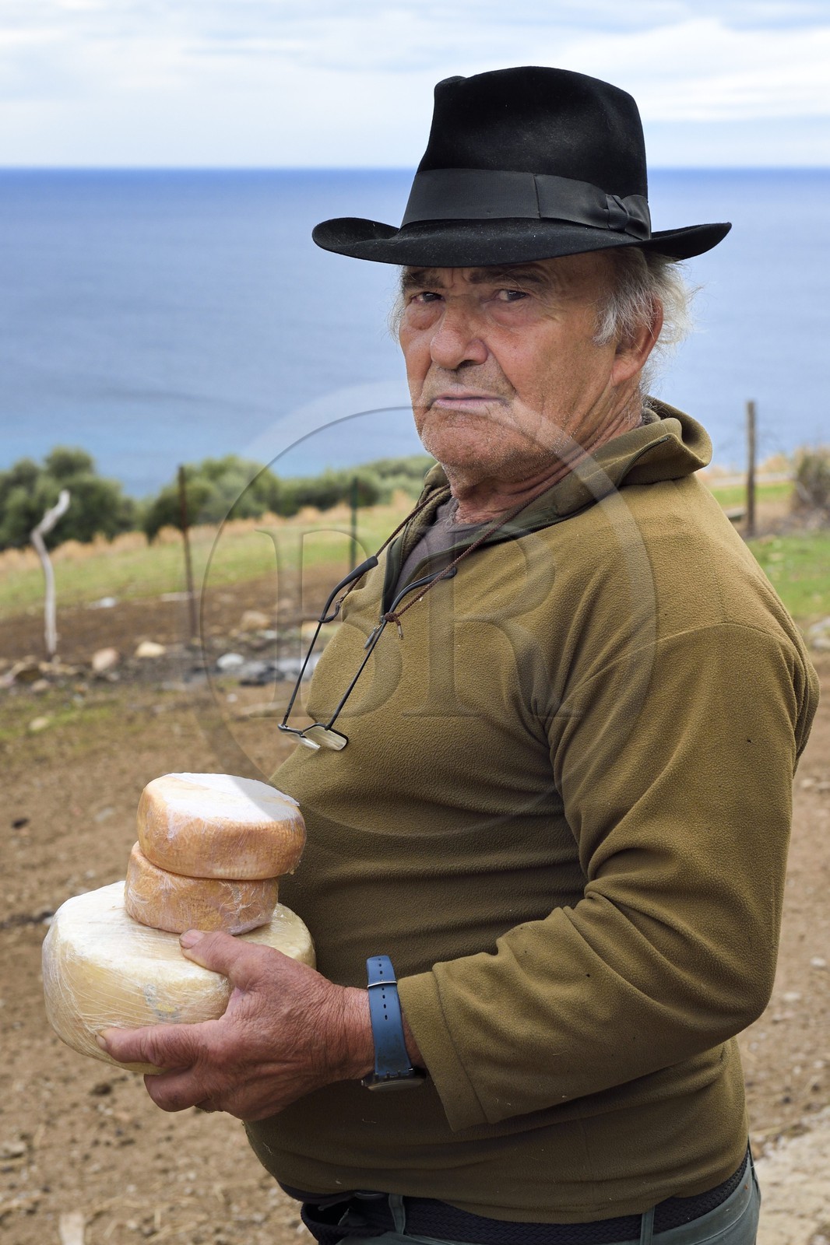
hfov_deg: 19.4
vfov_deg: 28.8
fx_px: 2422
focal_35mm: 70
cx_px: 415
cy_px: 622
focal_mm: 70
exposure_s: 1/250
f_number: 11
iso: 800
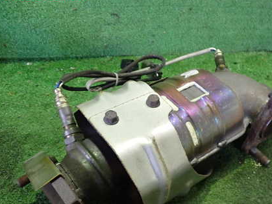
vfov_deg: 33.3
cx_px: 160
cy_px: 133
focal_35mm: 43
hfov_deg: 43.7
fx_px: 338
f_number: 2.3
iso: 640
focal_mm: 5.4
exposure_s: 1/30
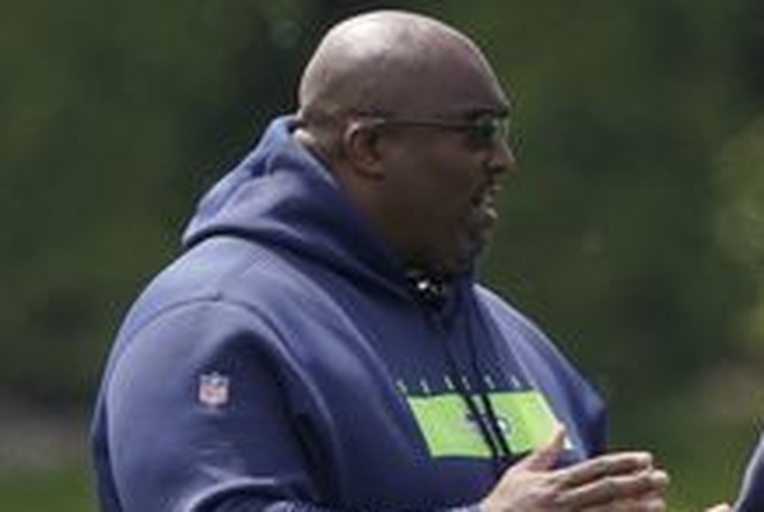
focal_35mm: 1027
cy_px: 461
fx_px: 21824
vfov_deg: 1.3
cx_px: 694
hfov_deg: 2.0
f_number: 6.3
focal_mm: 560
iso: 640
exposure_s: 1/1250
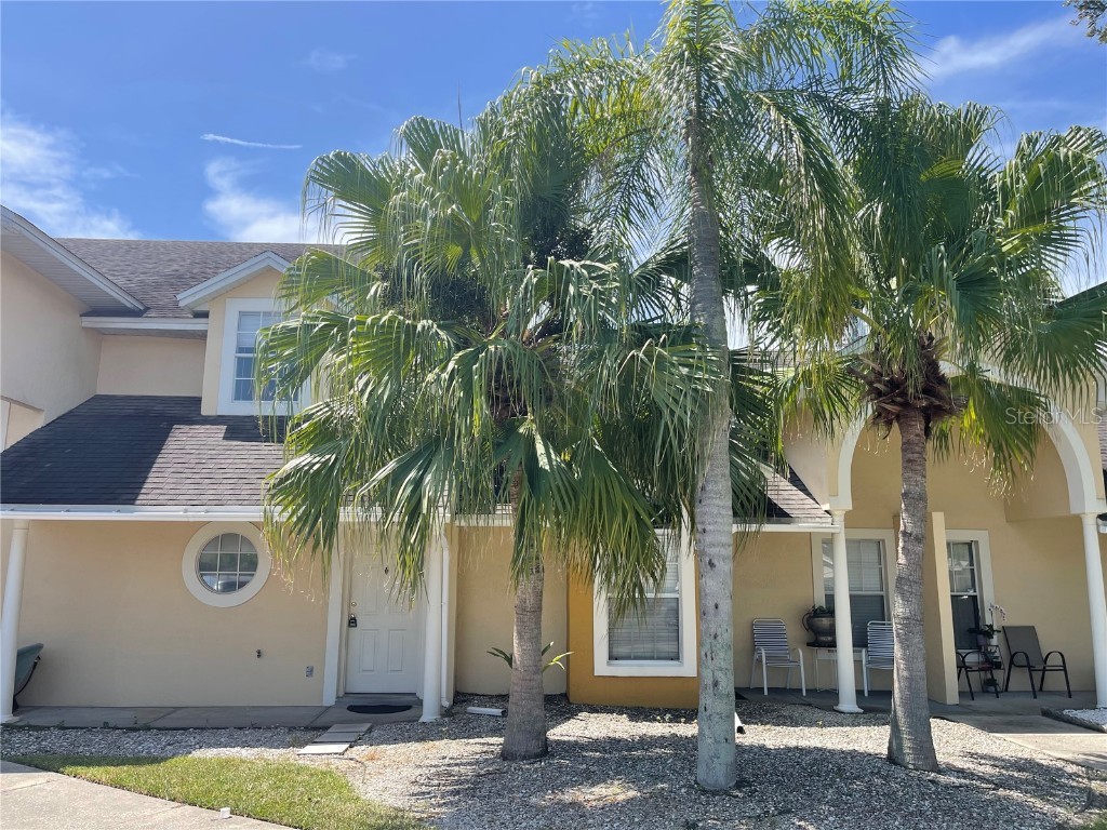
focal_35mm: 26
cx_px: 554
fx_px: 831
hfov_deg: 67.3
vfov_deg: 53.1
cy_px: 415
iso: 32
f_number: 1.6
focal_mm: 5.1
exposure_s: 1/1553
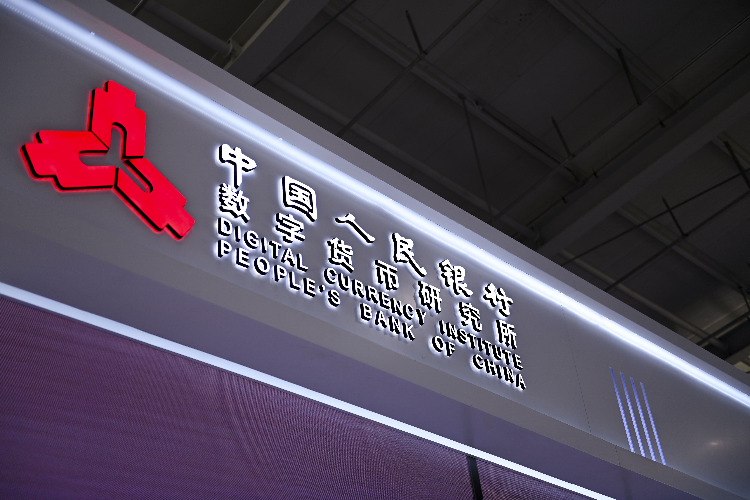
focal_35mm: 45
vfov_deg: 29.9
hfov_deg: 43.6
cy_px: 250
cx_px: 375
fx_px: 937
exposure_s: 1/800
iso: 200
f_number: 2.8
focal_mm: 45
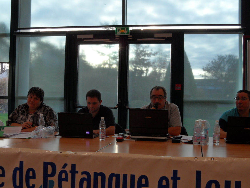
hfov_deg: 38.2
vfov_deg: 29.1
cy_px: 94
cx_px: 125
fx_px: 361
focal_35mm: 50
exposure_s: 1/60
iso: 100
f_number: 3.8
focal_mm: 8.2
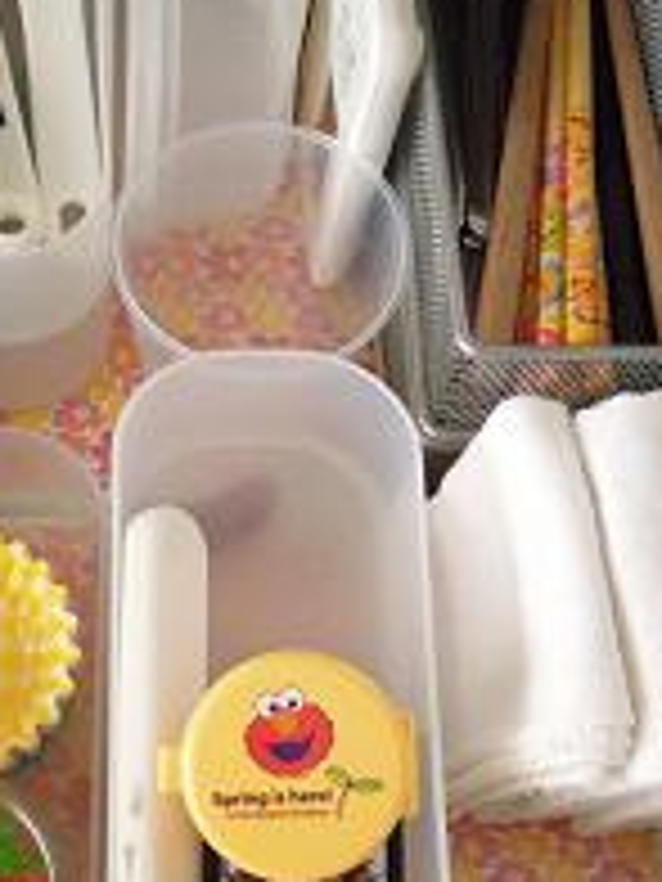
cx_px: 149
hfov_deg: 29.1
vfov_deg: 38.5
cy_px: 580
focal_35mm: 49
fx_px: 1249
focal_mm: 4.3
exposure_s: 1/800
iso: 1600
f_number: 1.8
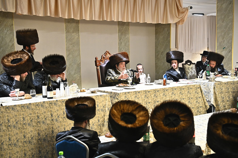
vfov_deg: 26.9
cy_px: 79
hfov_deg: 39.6
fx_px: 330
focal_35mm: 50
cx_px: 119
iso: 3200
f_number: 5
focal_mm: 50
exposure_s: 1/200
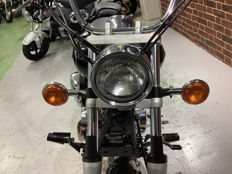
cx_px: 116
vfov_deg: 45.4
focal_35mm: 31
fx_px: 208
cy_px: 87
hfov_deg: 58.4
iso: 80
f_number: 2.4
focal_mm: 3.3
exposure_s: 1/60
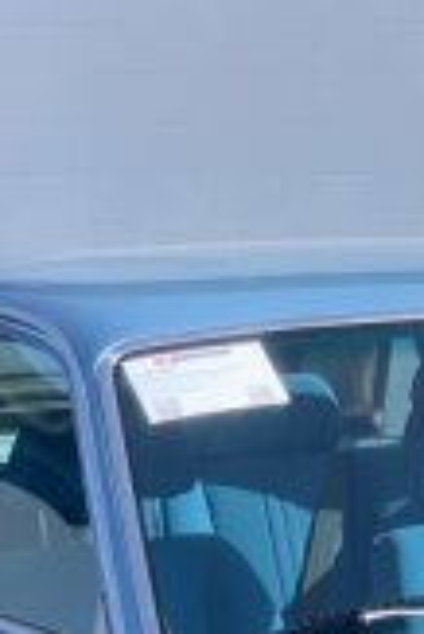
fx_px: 3737
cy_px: 852
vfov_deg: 9.5
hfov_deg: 6.4
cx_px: 560
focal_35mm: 212
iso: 16
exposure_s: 1/444
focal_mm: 6
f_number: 2.4
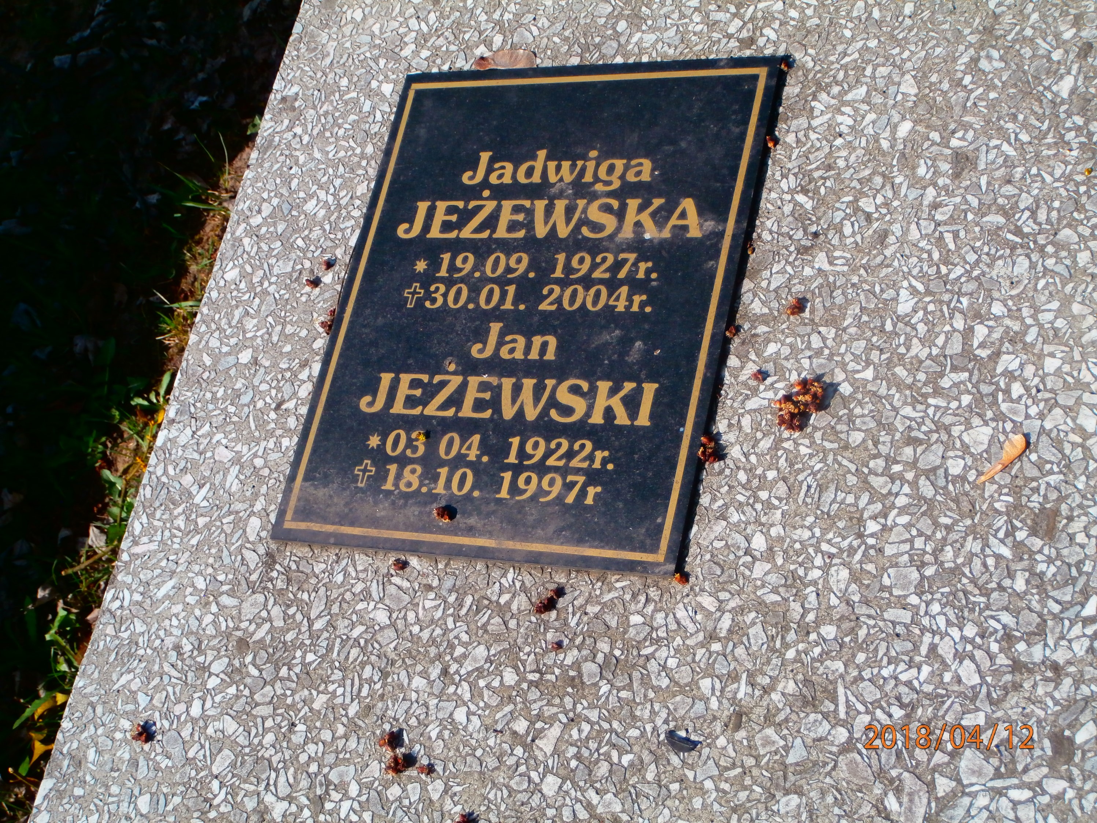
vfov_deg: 25.7
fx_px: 1806
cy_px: 412
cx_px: 548
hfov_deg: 33.8
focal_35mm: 57
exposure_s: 1/500
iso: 100
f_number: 4.5
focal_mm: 10.11
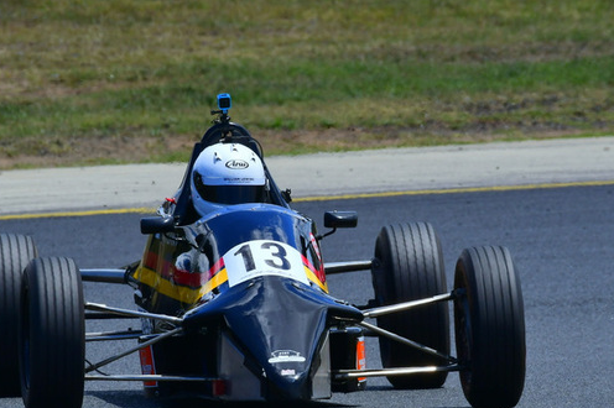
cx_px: 298
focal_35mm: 993
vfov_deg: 1.4
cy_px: 200
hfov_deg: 2.1
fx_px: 16924
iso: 320
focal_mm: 410
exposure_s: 1/640
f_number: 11
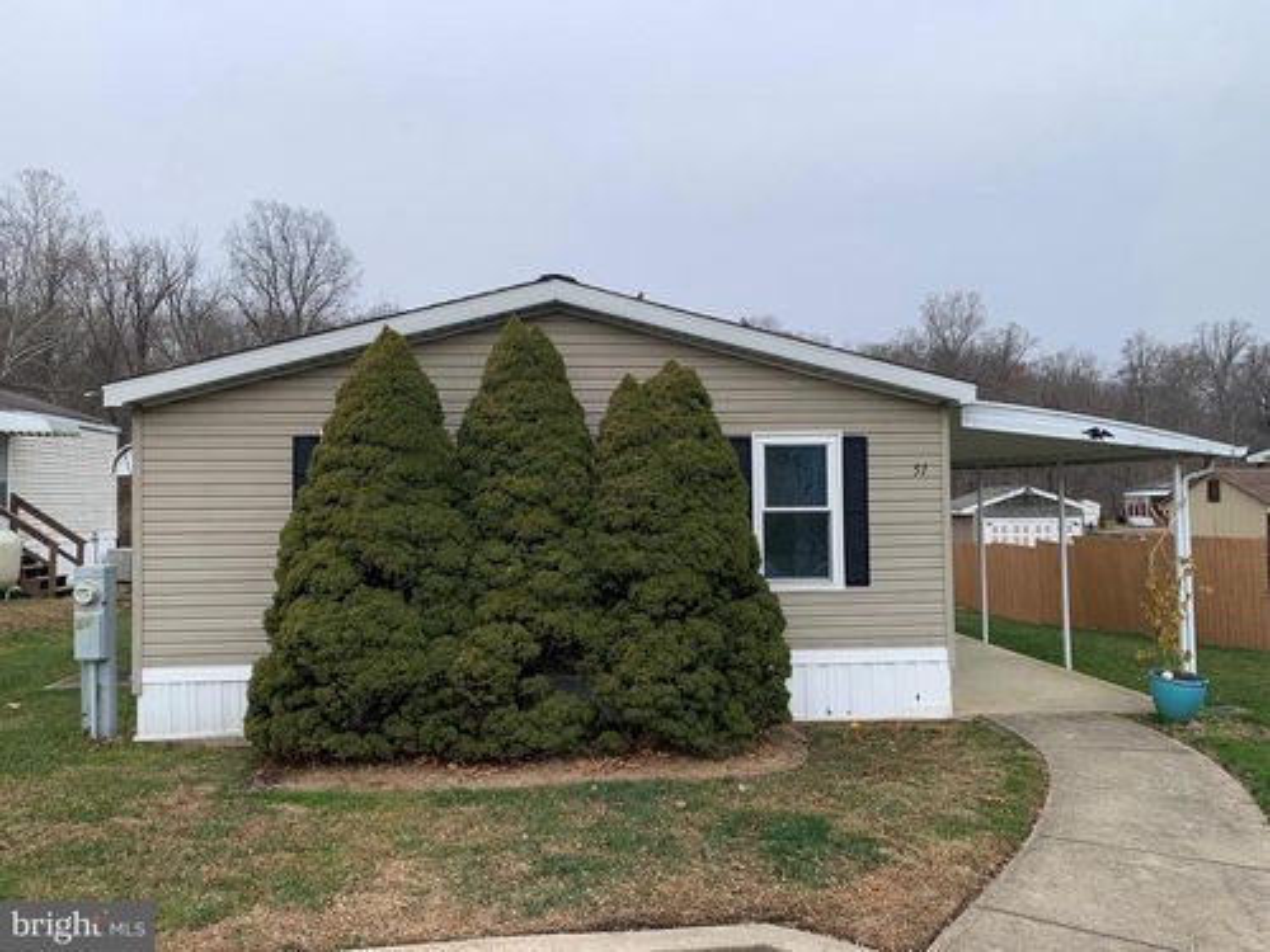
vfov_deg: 53.1
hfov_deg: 67.3
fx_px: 954
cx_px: 635
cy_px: 476
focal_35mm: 26
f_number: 1.8
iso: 25
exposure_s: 1/822
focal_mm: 4.25
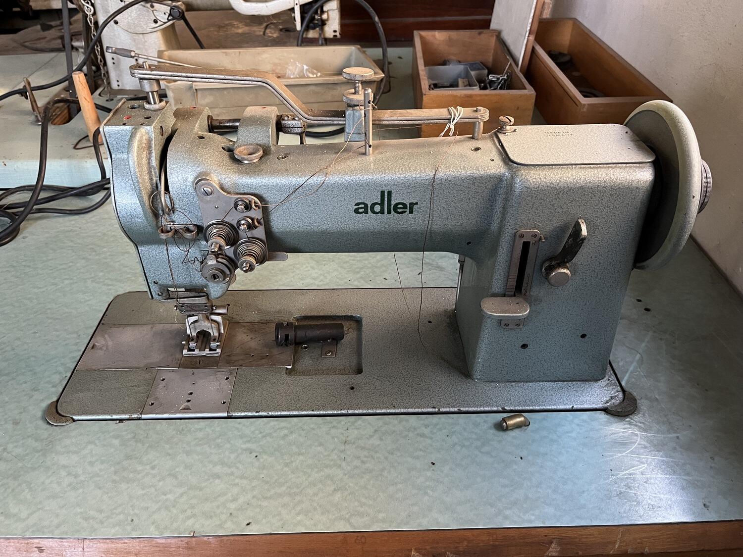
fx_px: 558
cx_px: 372
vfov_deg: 53.1
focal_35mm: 26
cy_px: 278
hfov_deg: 67.3
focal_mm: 5.1
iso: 320
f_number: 1.6
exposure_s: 1/50
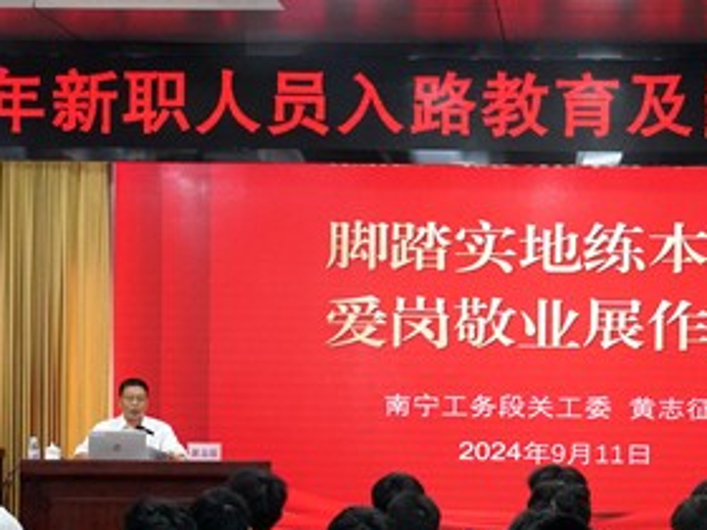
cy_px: 424
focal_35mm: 99
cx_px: 510
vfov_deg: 14.9
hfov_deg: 19.7
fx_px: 2022
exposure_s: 1/50
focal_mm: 32
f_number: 10
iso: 4000
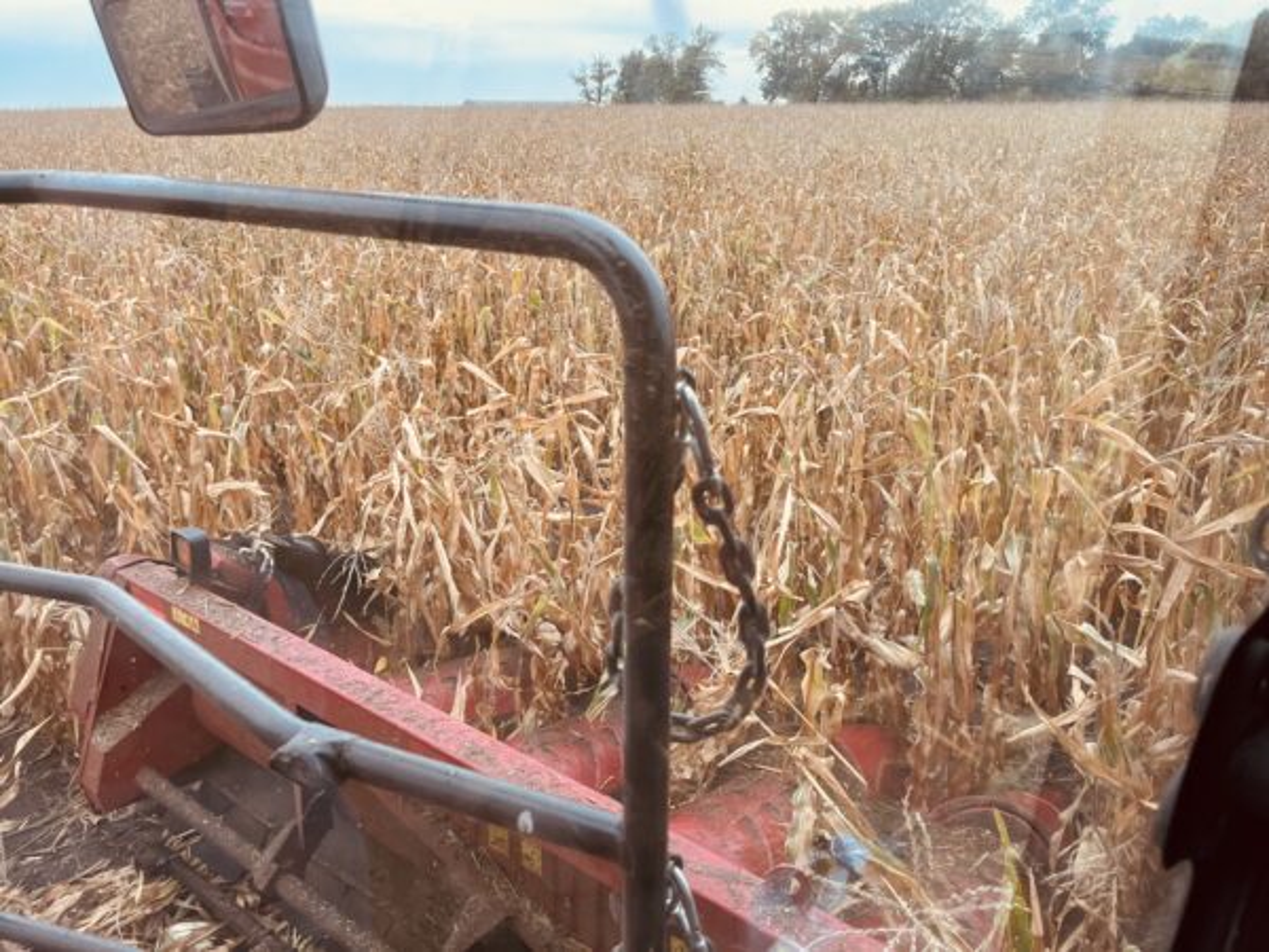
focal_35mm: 26
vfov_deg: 53.1
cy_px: 476
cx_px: 634
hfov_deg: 67.3
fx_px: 953
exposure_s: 1/254
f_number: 1.6
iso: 50
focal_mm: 5.1
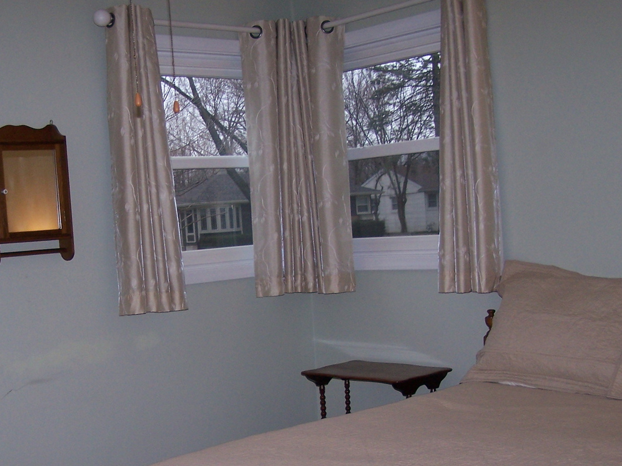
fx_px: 988
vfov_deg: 26.3
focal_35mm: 55
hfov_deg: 34.7
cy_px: 324
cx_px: 216
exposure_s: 1/60
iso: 140
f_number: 2.8
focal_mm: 6.3
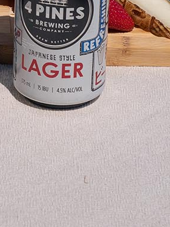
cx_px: -66
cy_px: -76
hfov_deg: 5.3
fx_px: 1840
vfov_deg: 7.0
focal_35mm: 281
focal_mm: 40
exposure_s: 1/2500
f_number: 5.6
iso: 200
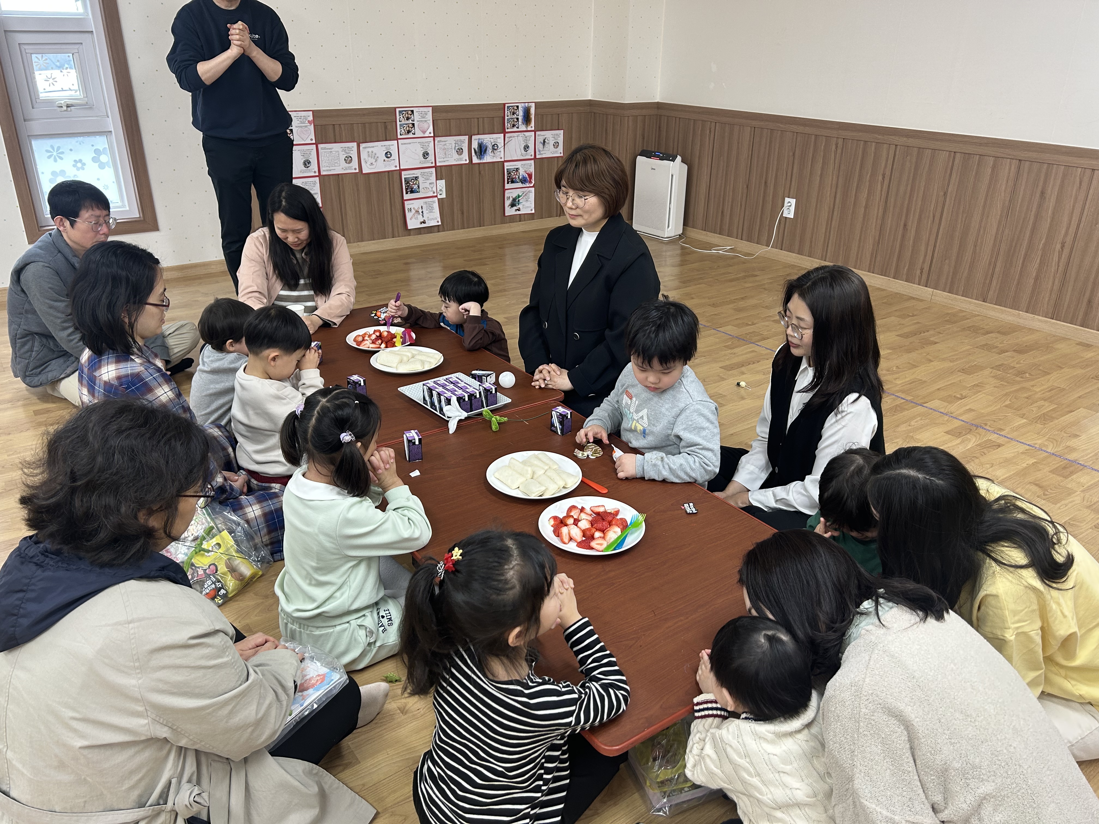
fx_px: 825
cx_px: 550
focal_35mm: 26
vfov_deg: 53.1
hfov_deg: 67.3
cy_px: 412
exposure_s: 1/60
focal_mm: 5.7
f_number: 1.5
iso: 80
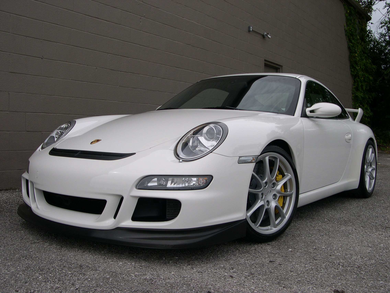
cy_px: 146
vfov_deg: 37.7
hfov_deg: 49.0
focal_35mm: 38
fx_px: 428
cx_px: 195
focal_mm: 8
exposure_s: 1/191
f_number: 7.6
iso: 100
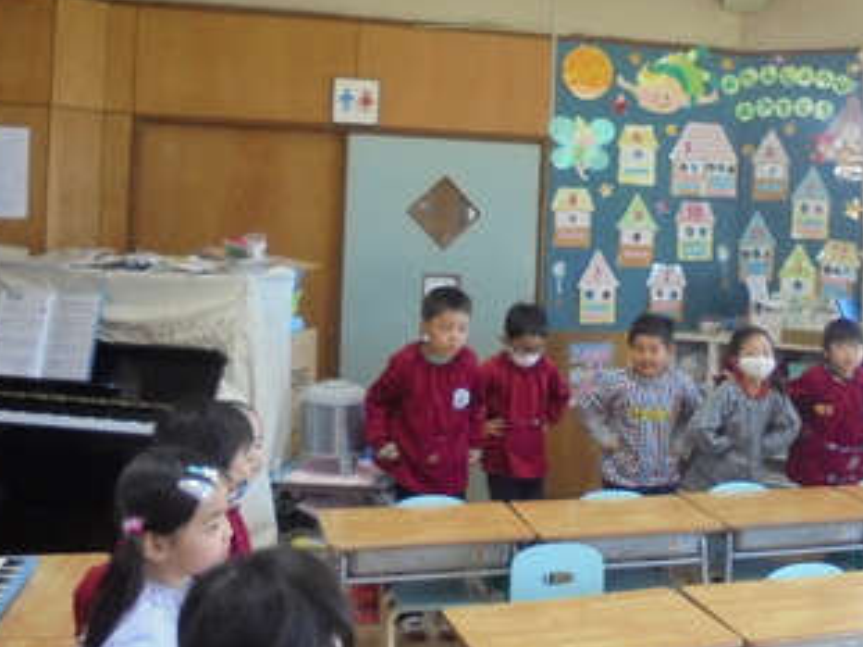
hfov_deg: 40.5
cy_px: 228
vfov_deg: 31.3
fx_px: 1146
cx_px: 610
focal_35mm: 46
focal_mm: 4.6
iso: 400
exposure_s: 1/125
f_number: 3.5
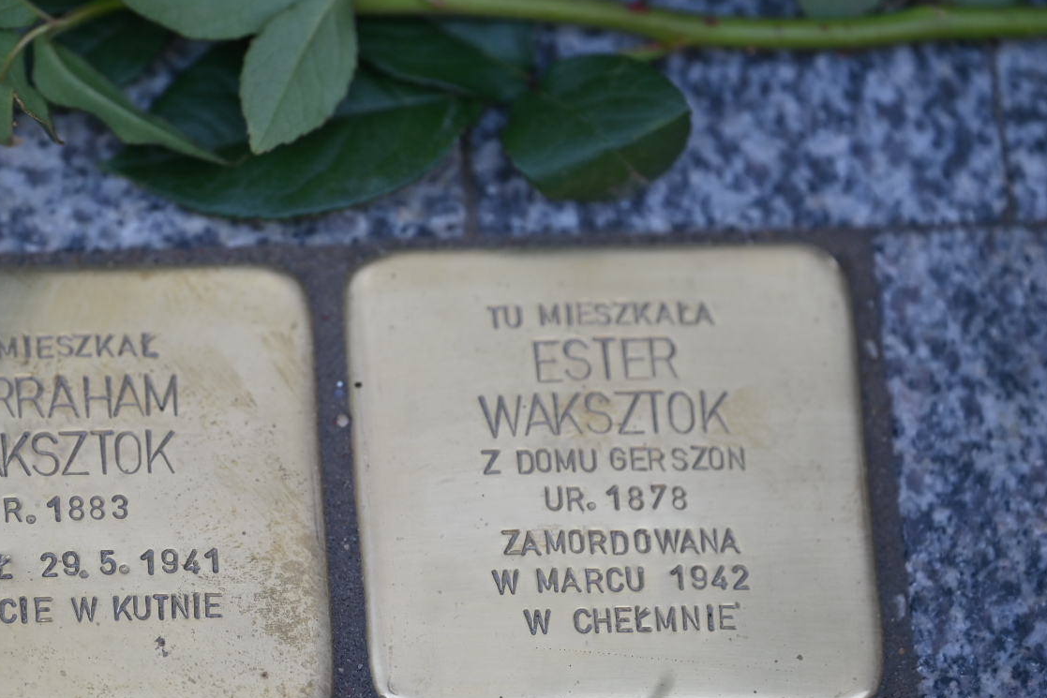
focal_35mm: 261
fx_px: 7591
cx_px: 388
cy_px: 458
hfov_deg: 7.9
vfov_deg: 5.3
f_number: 2.8
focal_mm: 180
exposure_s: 1/400
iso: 180
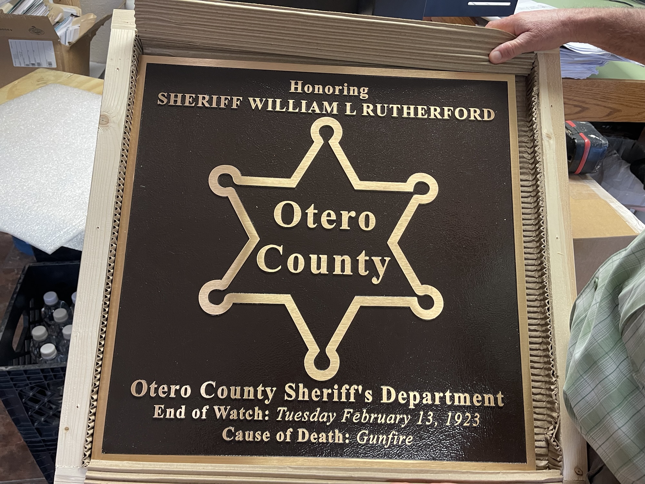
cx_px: 322
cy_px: 242
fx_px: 466
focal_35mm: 25
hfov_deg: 69.4
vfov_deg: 54.9
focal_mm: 5.1
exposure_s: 1/60
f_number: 1.6
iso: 250
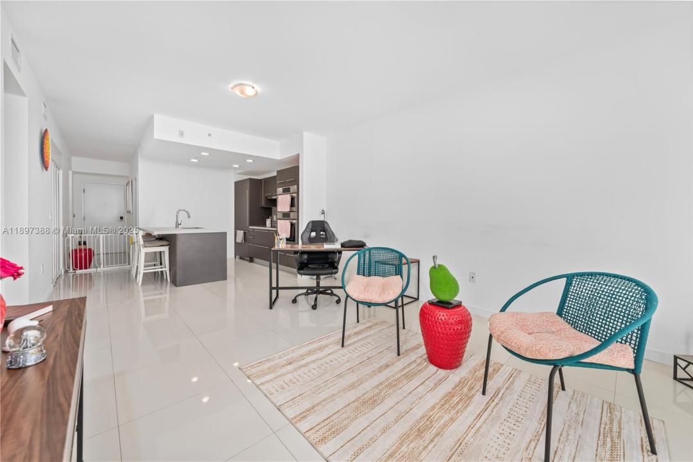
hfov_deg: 104.3
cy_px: 231
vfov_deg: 81.2
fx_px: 269
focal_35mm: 14
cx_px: 346
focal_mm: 14
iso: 320
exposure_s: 1/20
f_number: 8
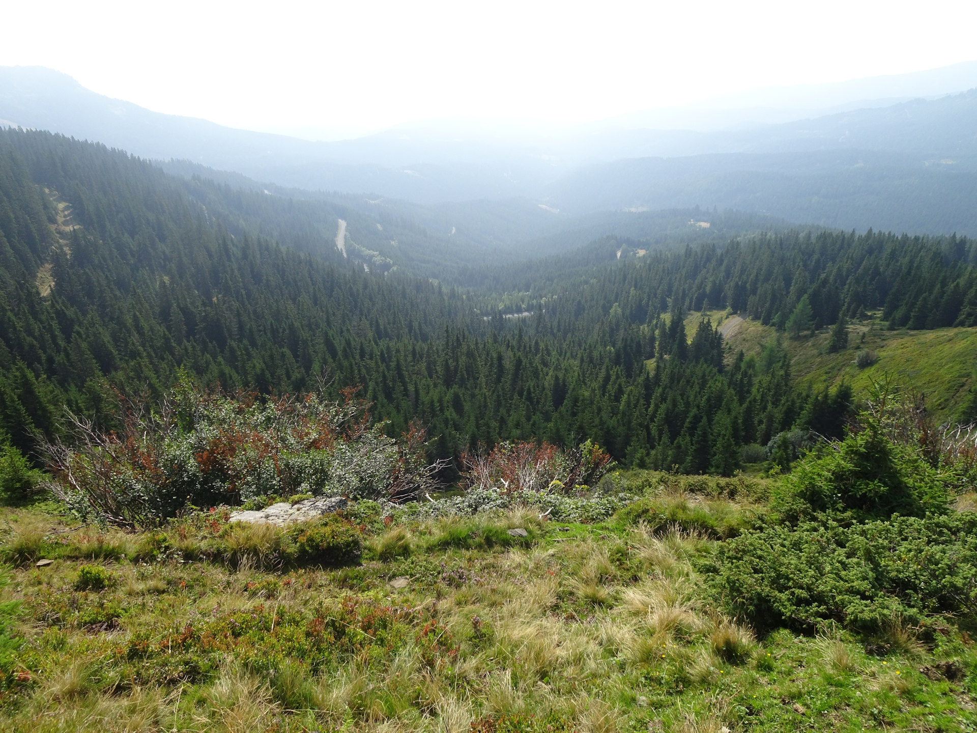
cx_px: 488
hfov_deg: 71.6
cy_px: 366
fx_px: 677
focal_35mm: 24
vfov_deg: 56.8
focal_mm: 4.1
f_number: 3.5
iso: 80
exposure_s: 1/640
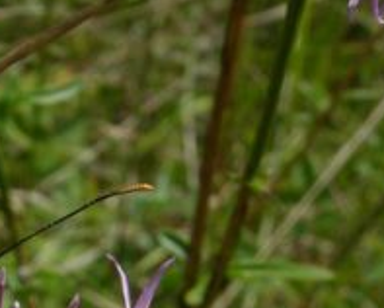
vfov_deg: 10.9
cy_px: 433
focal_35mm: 137
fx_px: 1559
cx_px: -183
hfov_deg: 13.3
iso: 50
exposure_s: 1/373
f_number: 6.8
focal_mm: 7.5
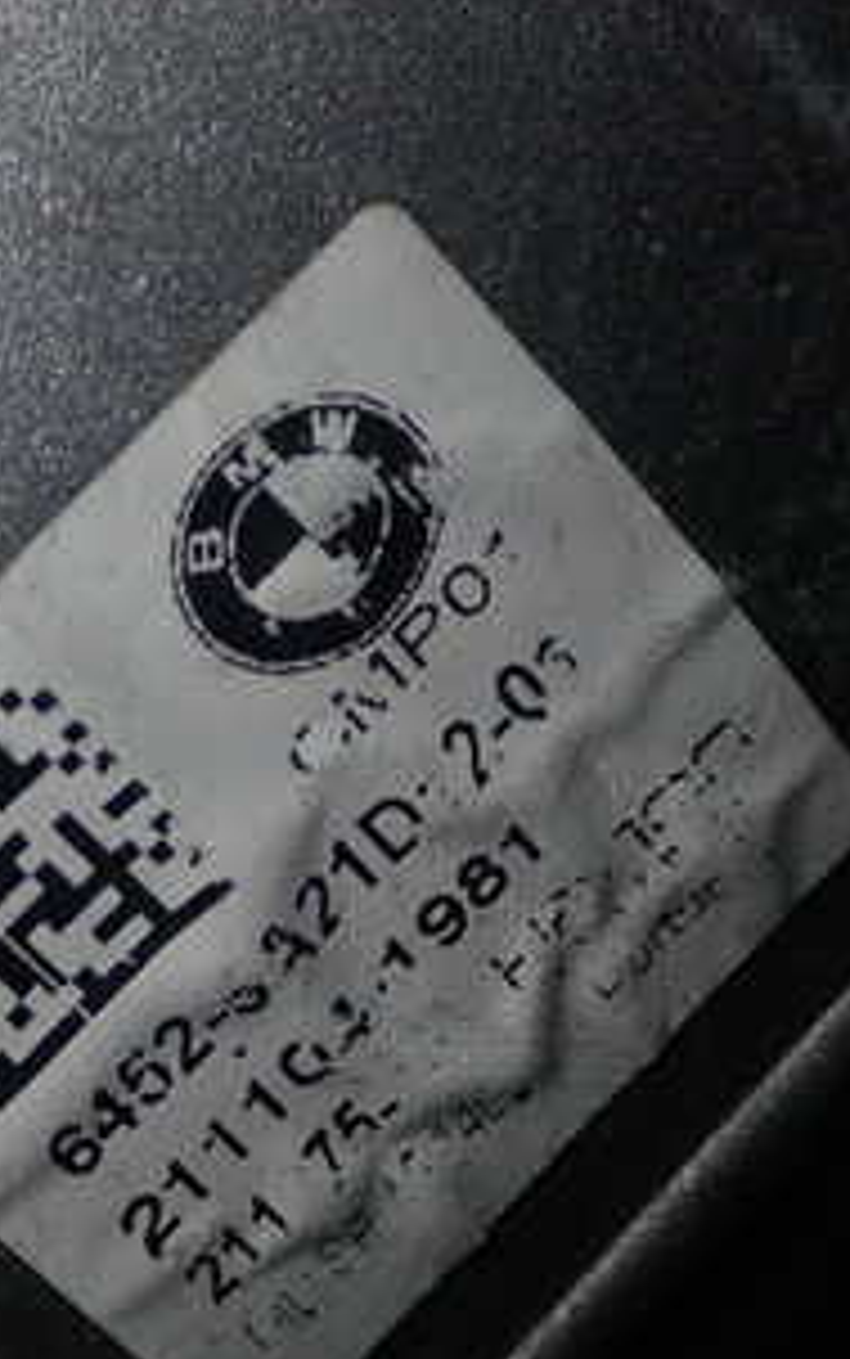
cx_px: 378
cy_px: 810
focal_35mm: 99
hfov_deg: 13.2
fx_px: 3666
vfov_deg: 21.0
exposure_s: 1/50
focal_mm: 8.4
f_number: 9
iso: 200
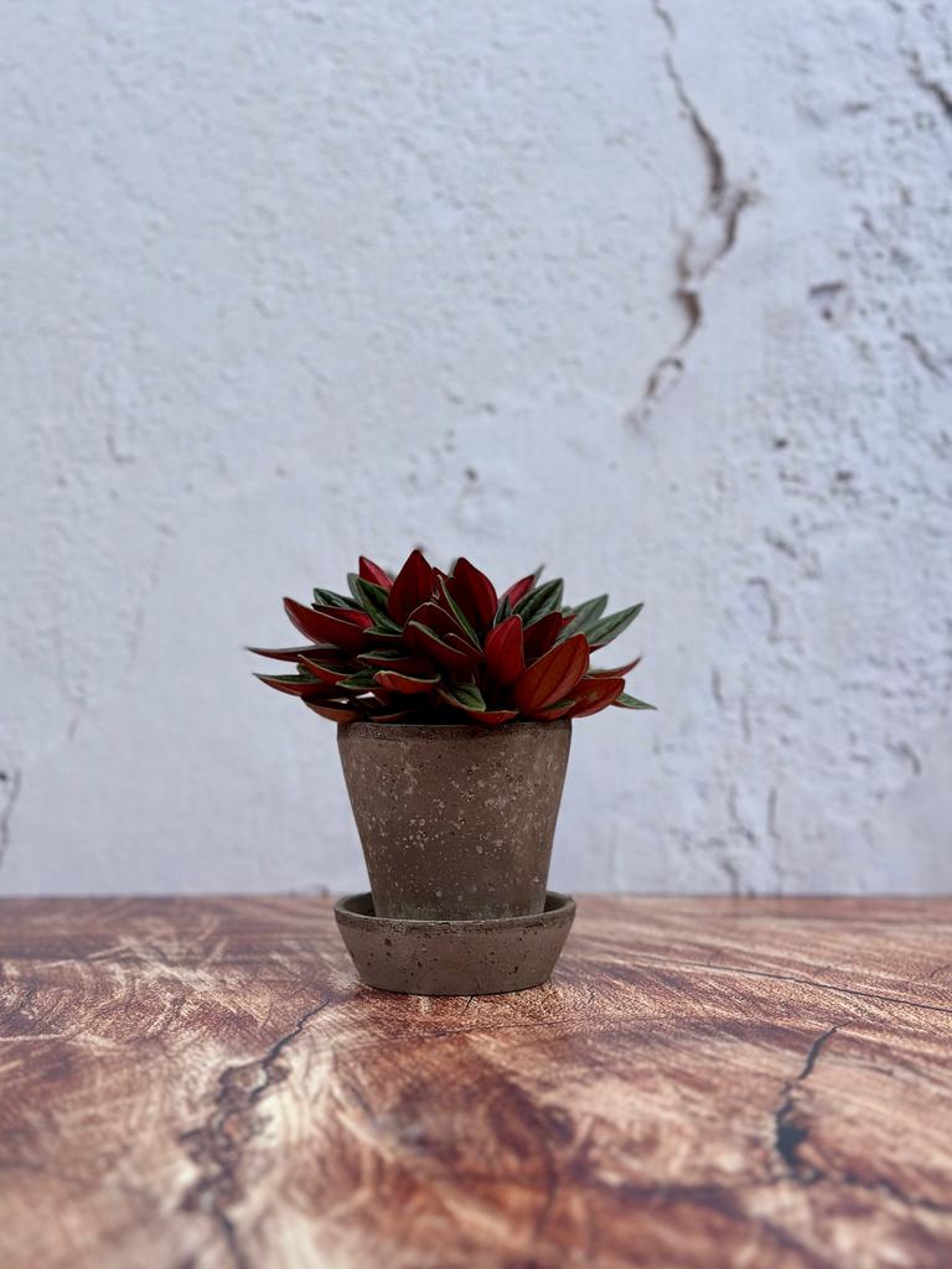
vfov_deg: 39.7
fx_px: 1760
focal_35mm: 48
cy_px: 634
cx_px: 476
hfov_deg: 30.3
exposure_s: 1/1000
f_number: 1.78
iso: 80
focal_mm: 6.86
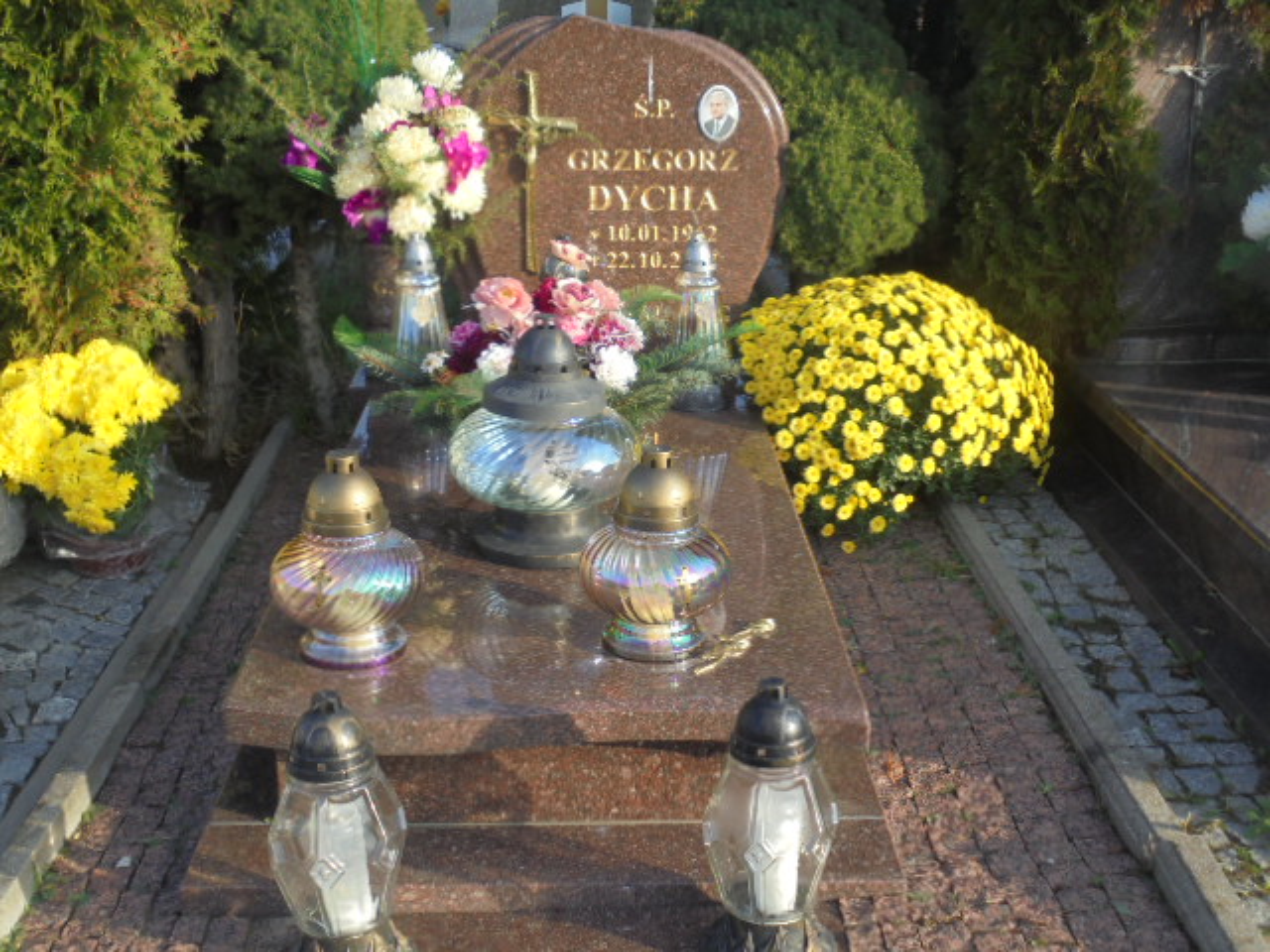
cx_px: 635
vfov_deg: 33.6
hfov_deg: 43.9
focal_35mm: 43
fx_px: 1578
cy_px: 476
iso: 100
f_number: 4.5
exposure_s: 1/250
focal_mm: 7.8
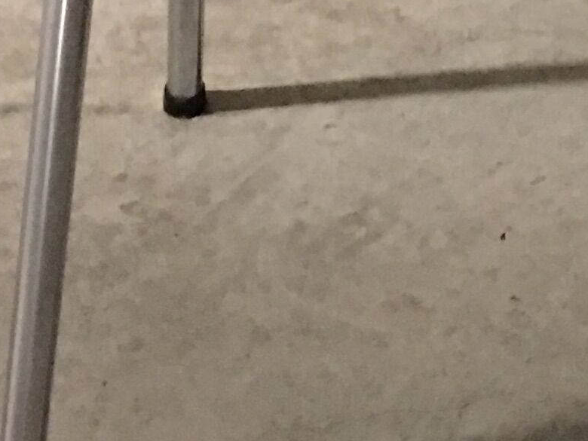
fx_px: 2548
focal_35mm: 150
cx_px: 848
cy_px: -324
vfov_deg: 9.5
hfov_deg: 12.6
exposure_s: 1/4
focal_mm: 4.15
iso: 125
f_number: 2.2
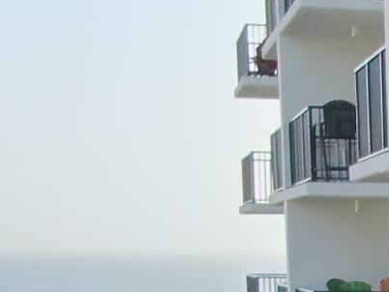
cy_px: 545
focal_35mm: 179
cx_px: 1172
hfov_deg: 9.0
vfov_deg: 8.0
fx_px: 2013
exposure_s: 1/500
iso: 100
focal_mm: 4.39
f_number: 2.8
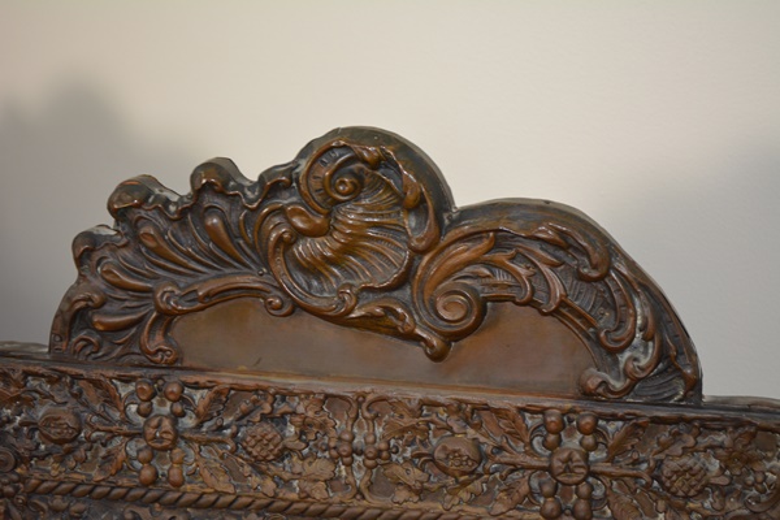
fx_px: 1430
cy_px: 260
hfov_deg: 30.5
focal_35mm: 66
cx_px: 390
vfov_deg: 20.6
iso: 900
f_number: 5.3
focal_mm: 44
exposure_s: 1/60
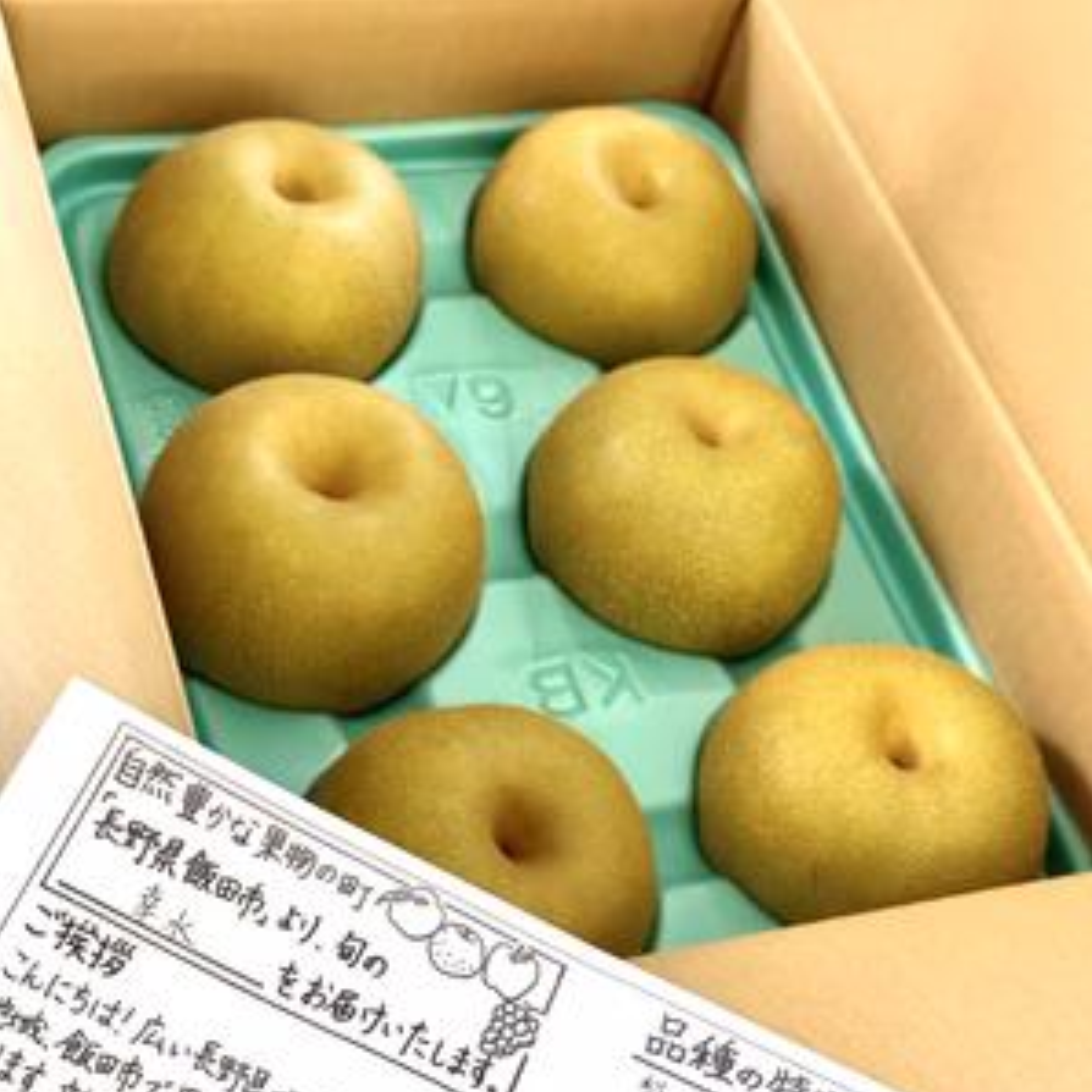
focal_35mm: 57
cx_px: 546
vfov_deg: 30.0
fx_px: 2034
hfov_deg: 30.0
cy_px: 550
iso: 250
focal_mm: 6.86
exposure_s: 1/46
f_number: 1.78
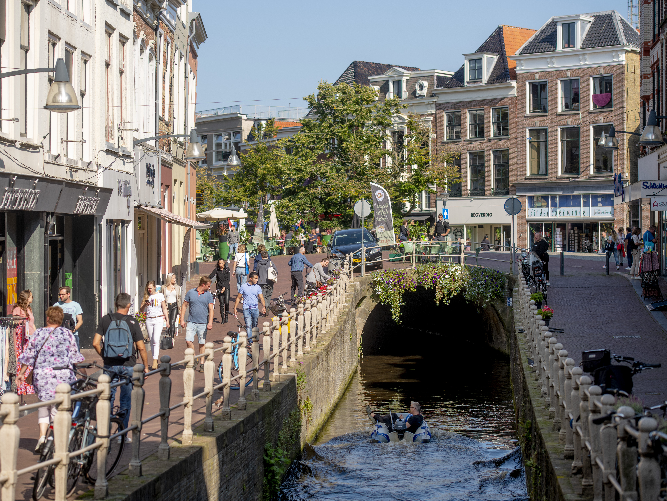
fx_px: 1773
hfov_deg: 21.3
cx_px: 305
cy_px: 251
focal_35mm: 92
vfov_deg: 16.1
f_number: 4
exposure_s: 1/640
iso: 64
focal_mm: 85
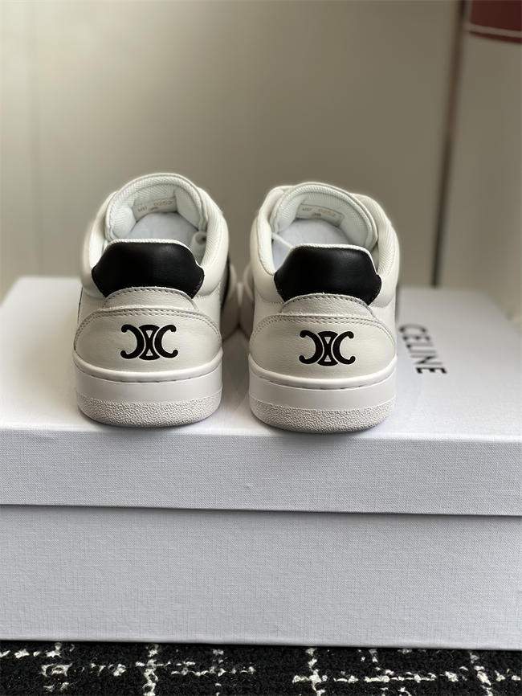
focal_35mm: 52
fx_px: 1045
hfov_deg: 28.0
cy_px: 348
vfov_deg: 36.8
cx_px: 261
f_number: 2
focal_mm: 6
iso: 20
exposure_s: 1/210
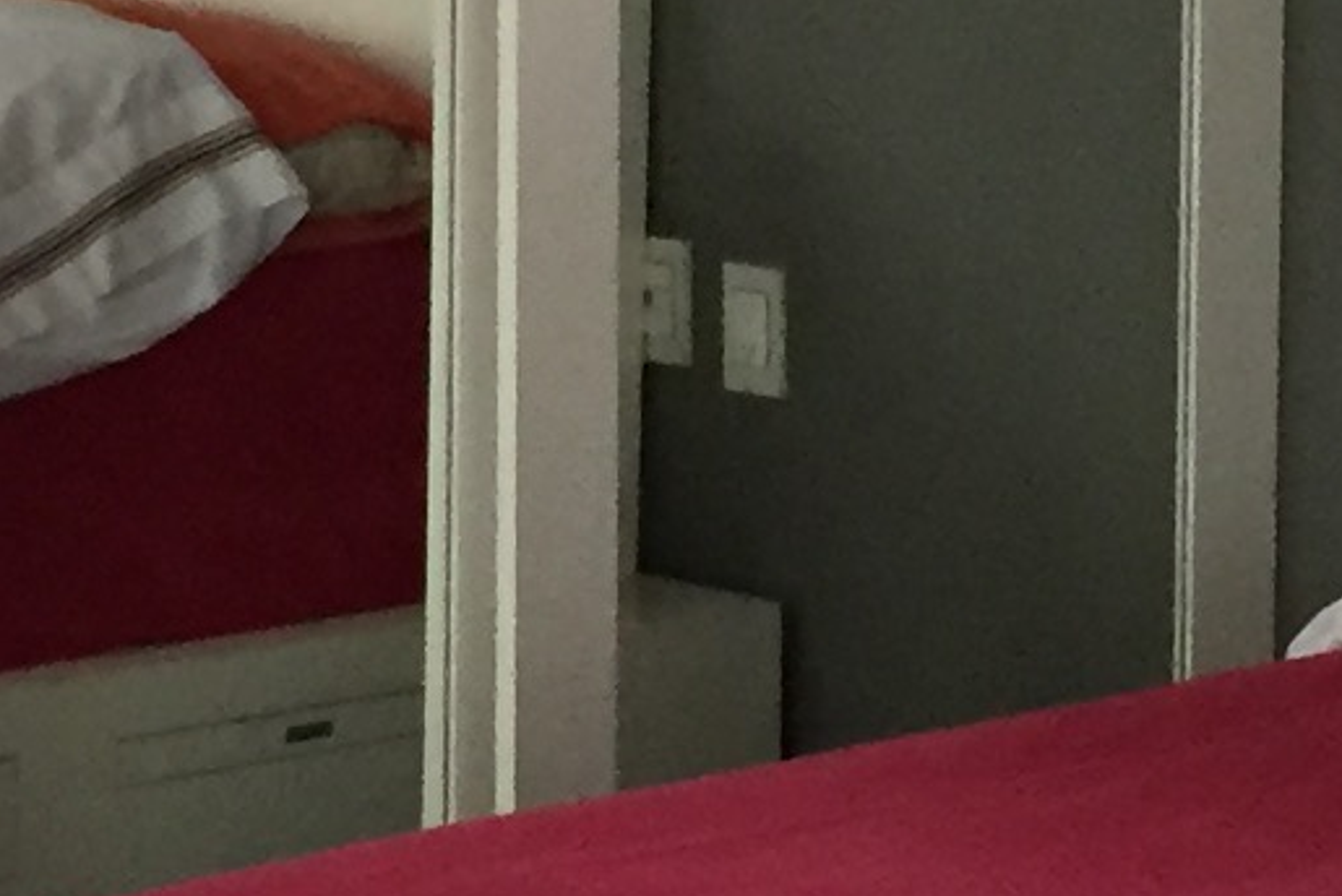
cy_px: 57
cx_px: 787
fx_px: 7124
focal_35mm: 191
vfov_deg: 7.2
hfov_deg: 10.8
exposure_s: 1/17
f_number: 2.2
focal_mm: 4.15
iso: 250
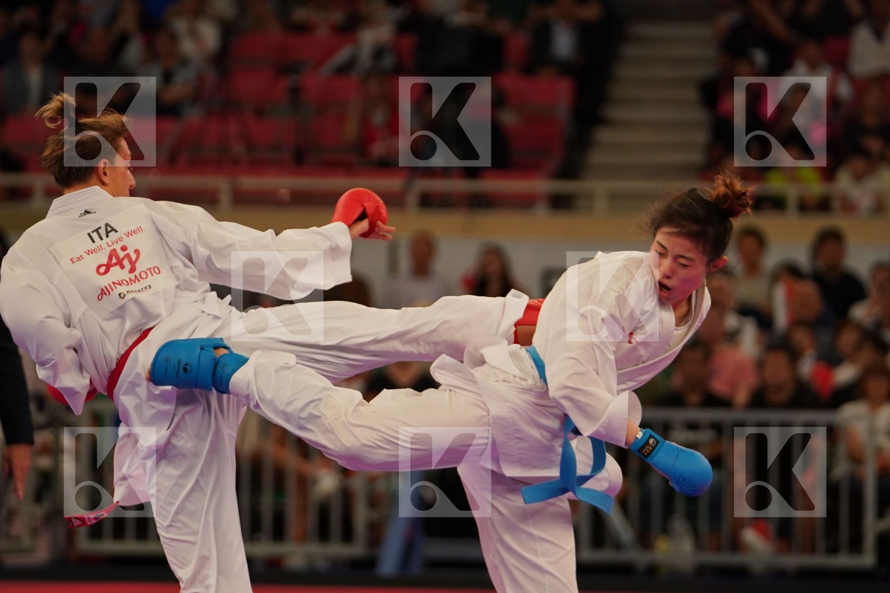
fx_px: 5636
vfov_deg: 6.0
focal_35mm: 228
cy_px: 296
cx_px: 445
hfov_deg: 9.0
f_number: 2.8
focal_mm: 152
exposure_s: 1/1000
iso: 1250
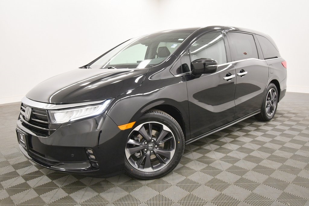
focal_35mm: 27
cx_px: 154
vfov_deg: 47.9
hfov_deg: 67.4
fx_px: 232
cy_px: 103
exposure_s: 1/125
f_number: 5.6
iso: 1400
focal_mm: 18
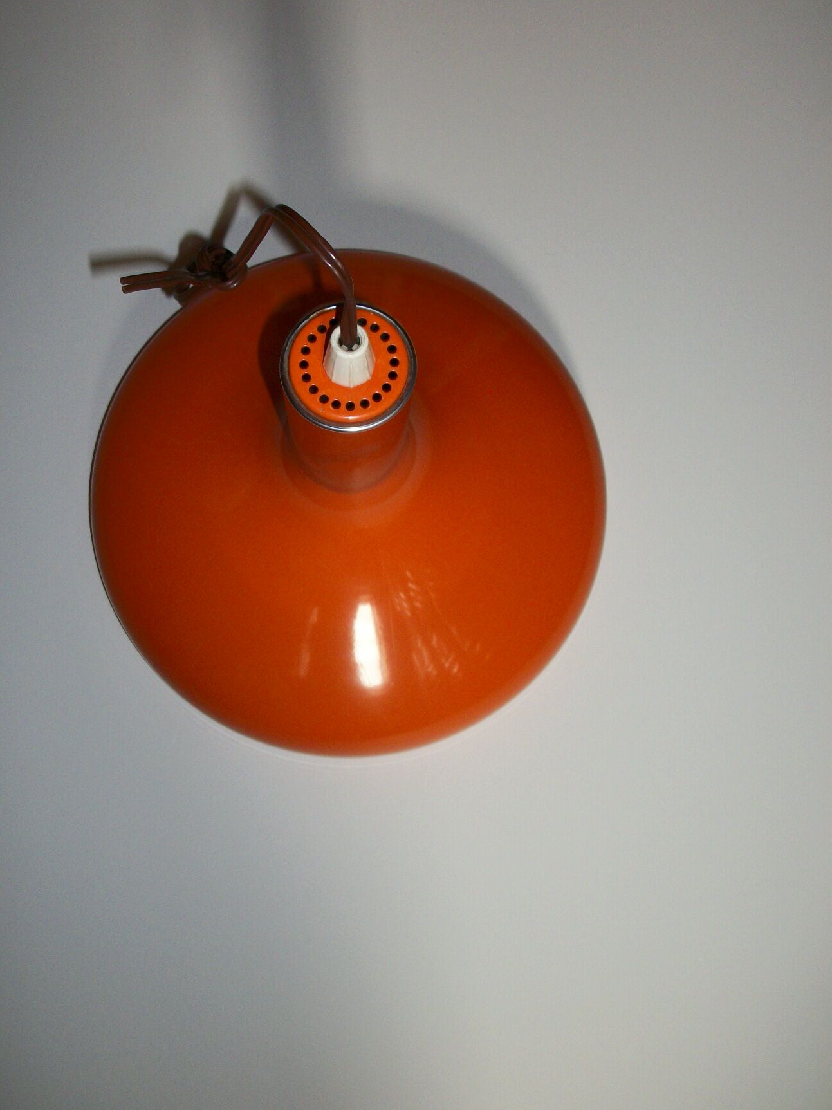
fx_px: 1218
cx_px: 339
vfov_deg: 48.9
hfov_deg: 37.6
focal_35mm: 38
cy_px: 496
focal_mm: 5.7
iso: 80
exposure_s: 1/30
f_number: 2.9
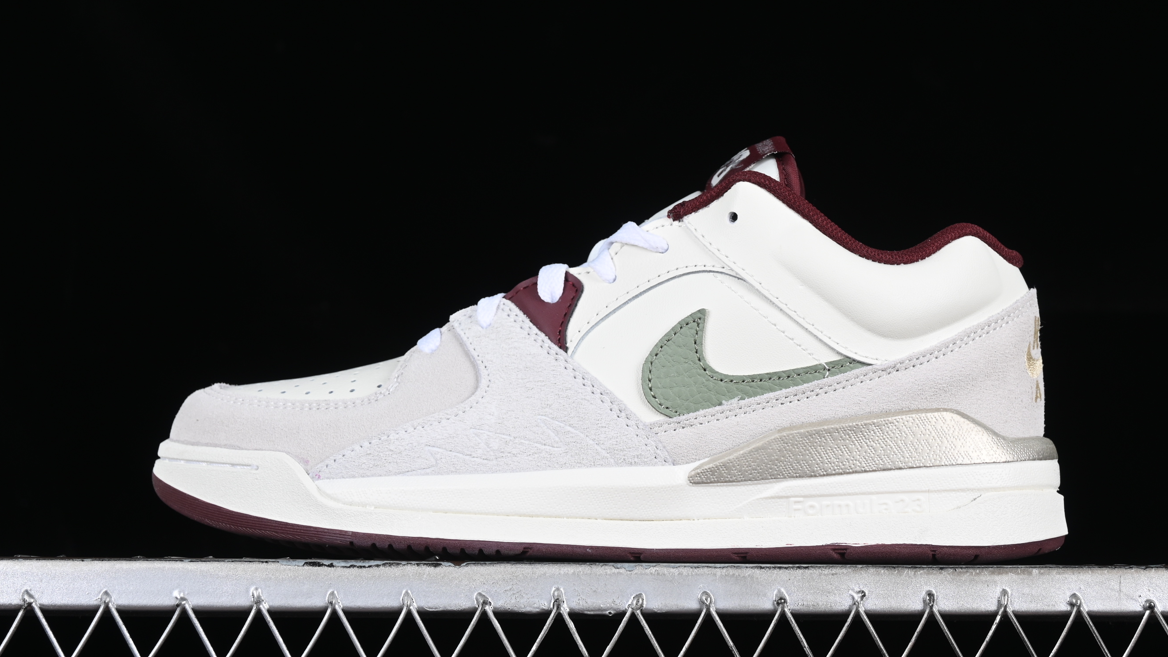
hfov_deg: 25.6
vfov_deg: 14.6
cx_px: 611
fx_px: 2570
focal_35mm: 83
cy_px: 320
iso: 160
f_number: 8
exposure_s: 1/80
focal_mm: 50
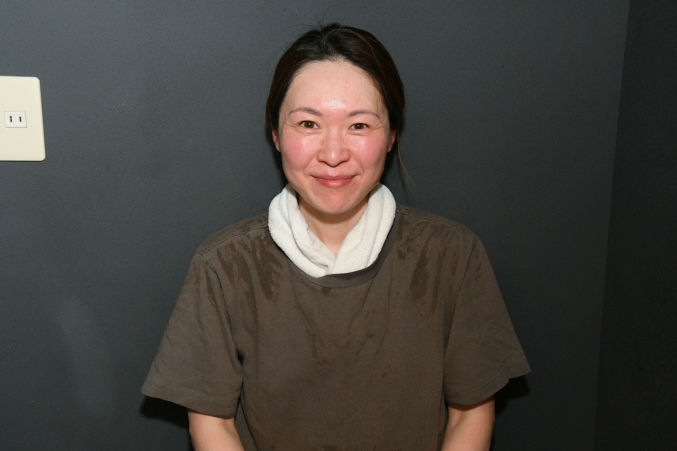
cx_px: 338
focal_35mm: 48
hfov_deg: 41.1
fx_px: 902
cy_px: 226
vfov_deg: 28.1
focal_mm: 32
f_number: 5.6
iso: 3200
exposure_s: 1/160
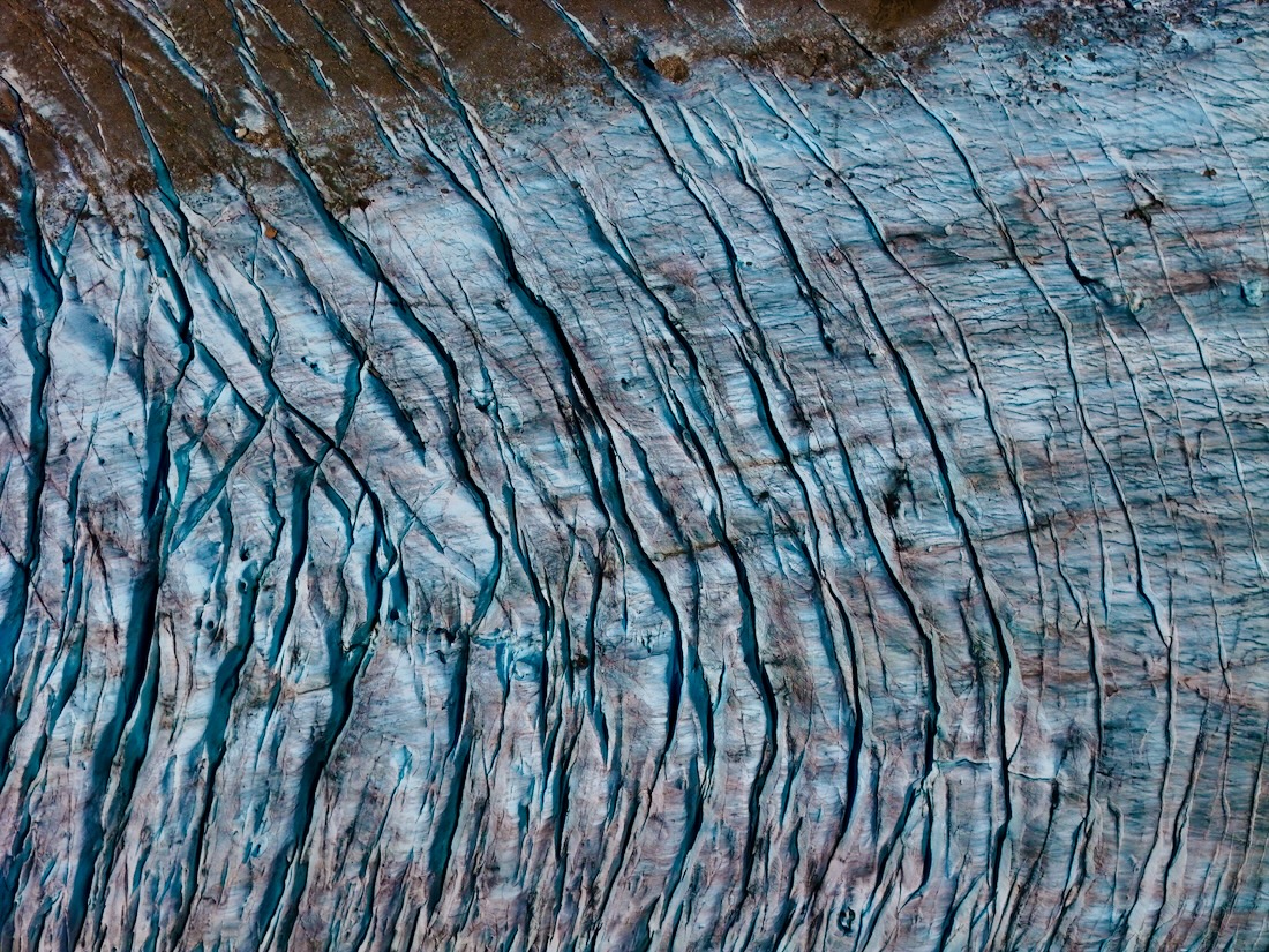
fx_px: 2566
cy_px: 476
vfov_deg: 21.0
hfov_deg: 27.8
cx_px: 634
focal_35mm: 70
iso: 100
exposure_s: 1/3200
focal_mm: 19.35
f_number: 2.8
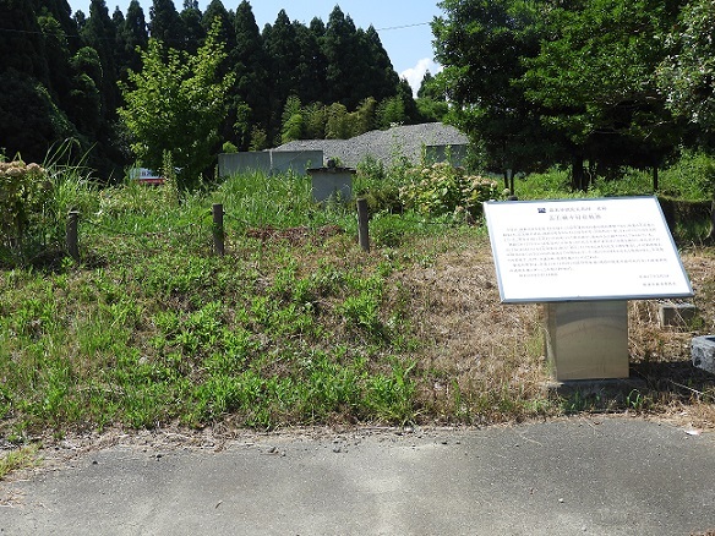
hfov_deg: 46.8
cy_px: 268
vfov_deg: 36.0
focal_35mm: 40
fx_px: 826
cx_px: 358
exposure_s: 1/1000
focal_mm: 7.2
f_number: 3.8
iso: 100
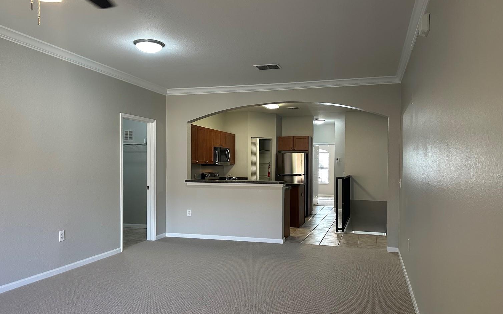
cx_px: 262
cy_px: 176
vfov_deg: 45.9
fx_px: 370
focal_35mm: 27
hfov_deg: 68.4
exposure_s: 1/120
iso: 200
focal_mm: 6.86
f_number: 1.78
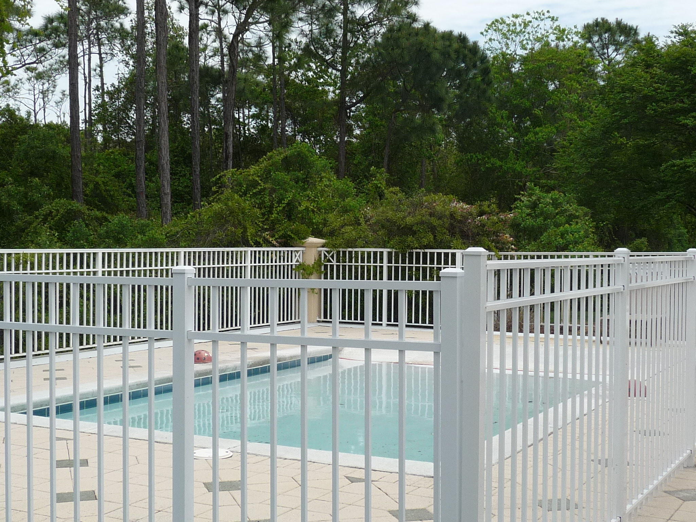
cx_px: 348
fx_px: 1005
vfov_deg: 29.1
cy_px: 261
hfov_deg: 38.2
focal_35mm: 50
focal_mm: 5
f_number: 8
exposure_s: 1/250
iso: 100
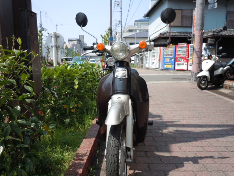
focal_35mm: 28
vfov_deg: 49.7
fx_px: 189
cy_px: 88
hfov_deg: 63.4
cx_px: 117
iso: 100
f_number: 3.7
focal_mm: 5
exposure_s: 1/500
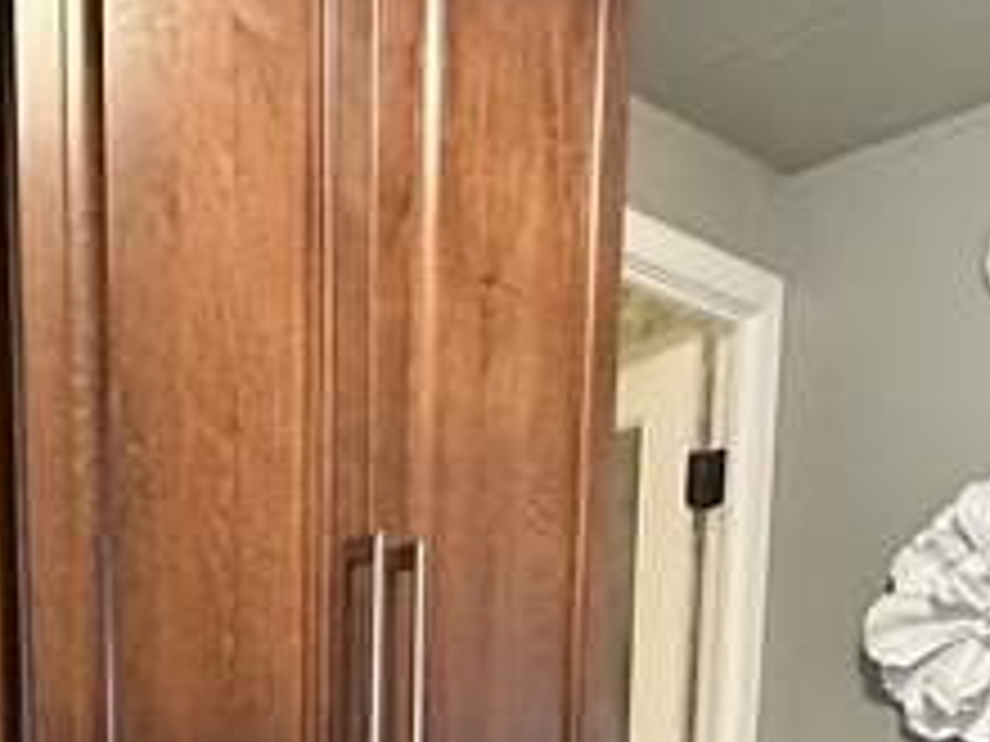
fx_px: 1459
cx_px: 126
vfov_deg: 23.3
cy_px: 1093
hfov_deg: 35.6
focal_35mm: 51
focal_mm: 2.22
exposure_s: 1/60
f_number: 2.2
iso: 640
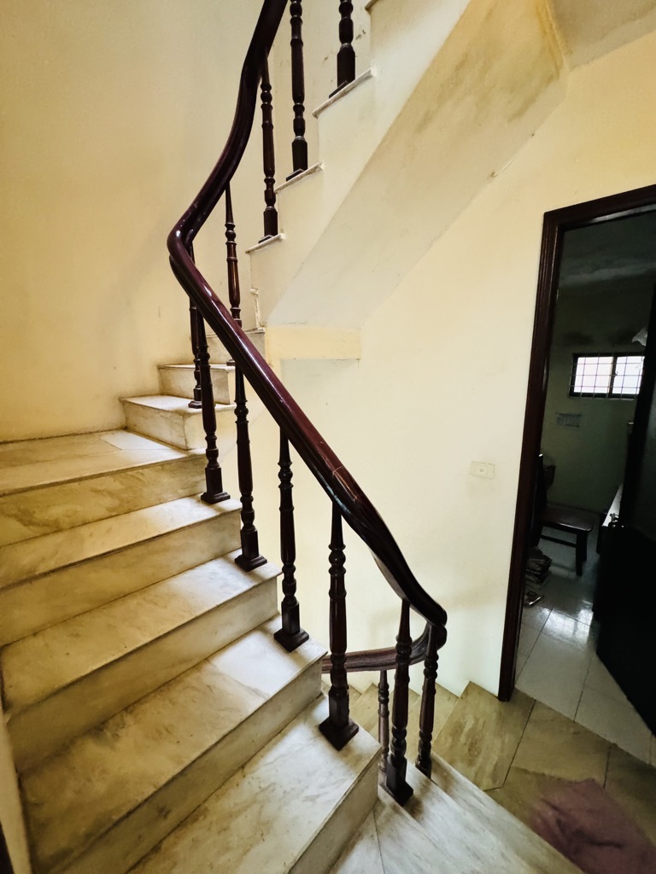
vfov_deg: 102.1
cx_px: 328
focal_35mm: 14
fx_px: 354
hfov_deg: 85.7
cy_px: 437
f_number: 2.2
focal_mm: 2.22
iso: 1000
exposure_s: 1/50
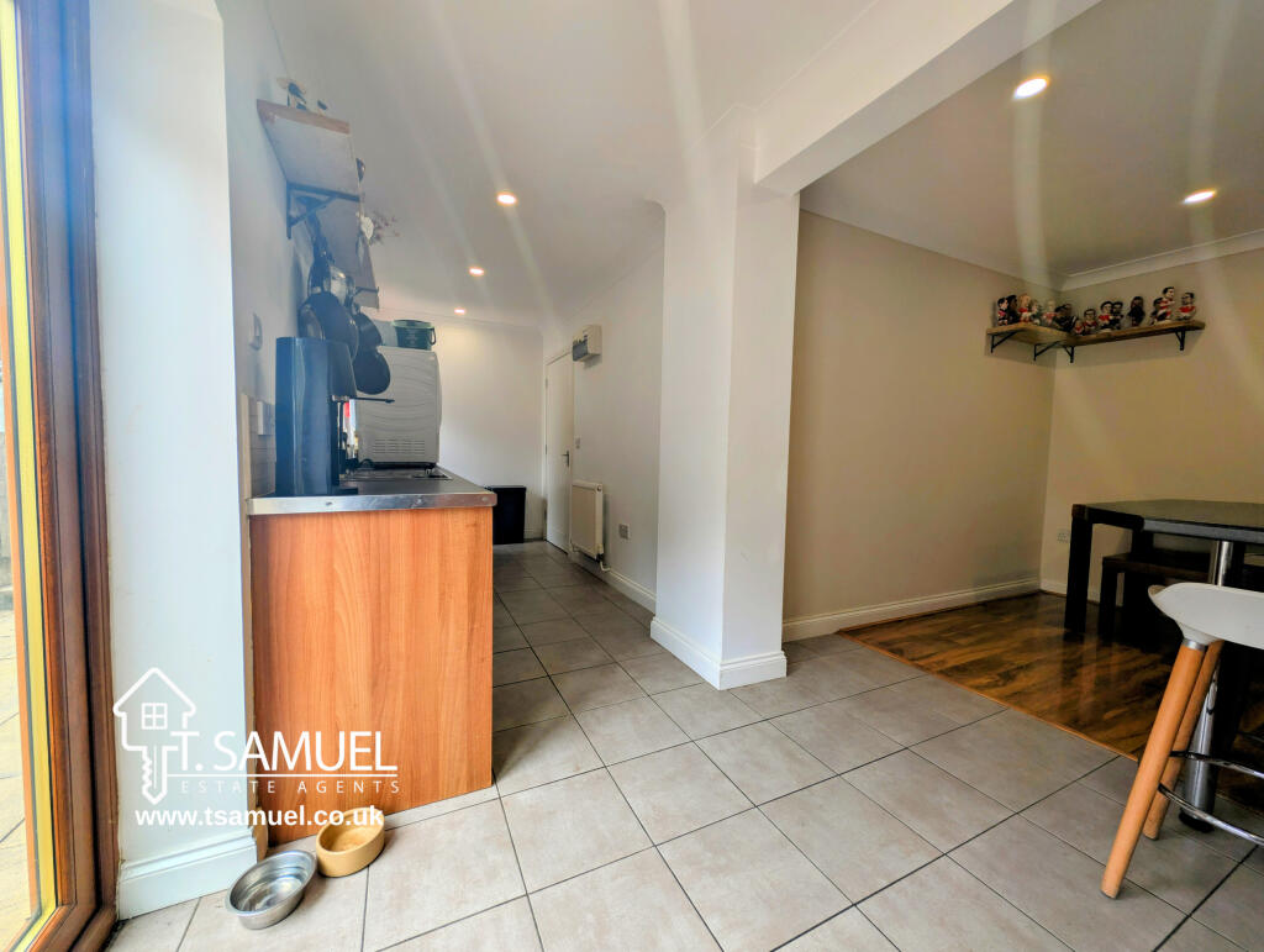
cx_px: 632
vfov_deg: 94.6
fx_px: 439
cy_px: 476
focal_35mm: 12
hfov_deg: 110.5
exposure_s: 1/221
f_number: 1.95
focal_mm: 2.23
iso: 36
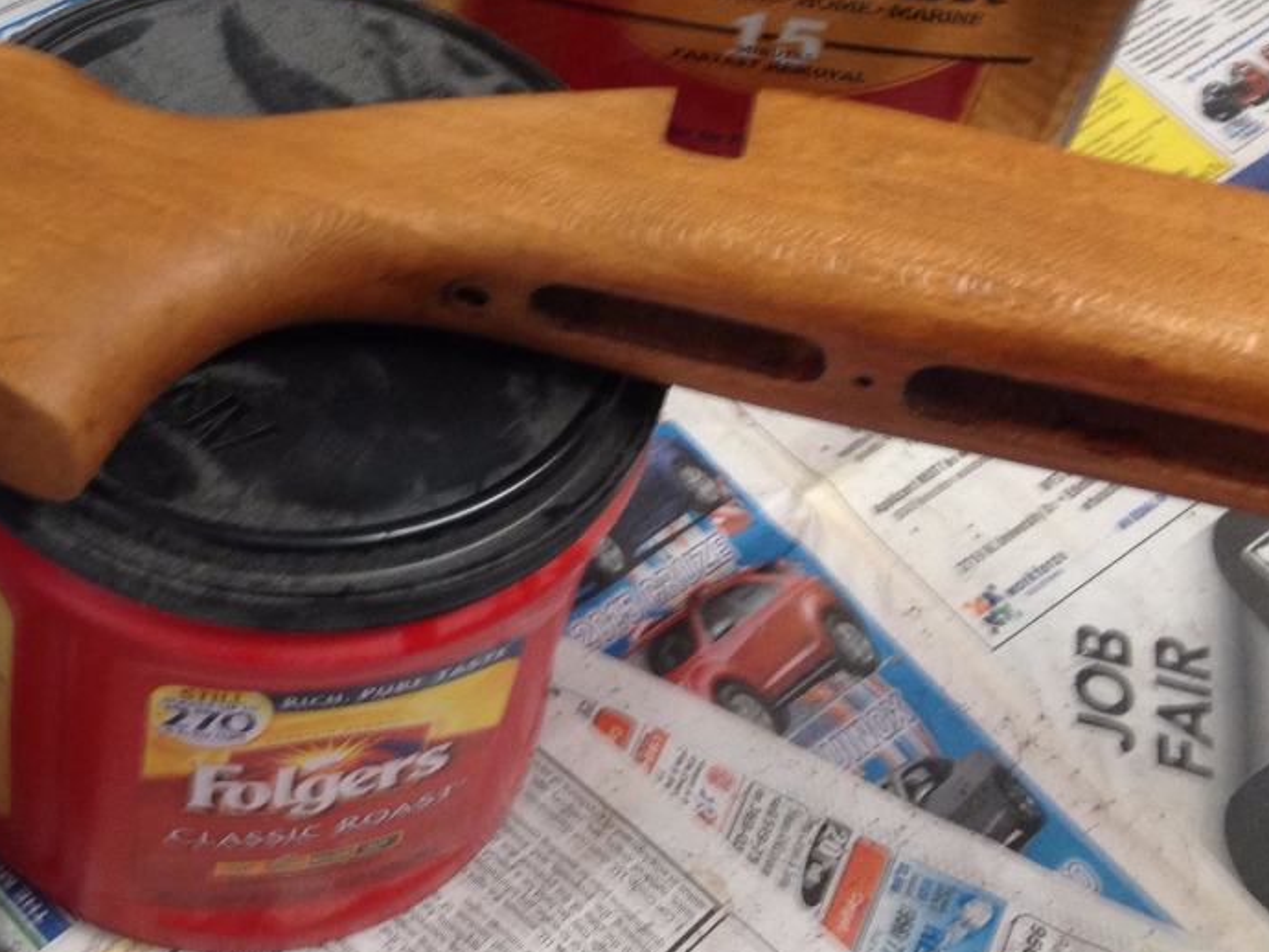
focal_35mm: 73
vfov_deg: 20.0
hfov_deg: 25.6
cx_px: 70
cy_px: 237
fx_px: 2677
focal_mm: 4.28
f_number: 2.4
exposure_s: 1/20
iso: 100
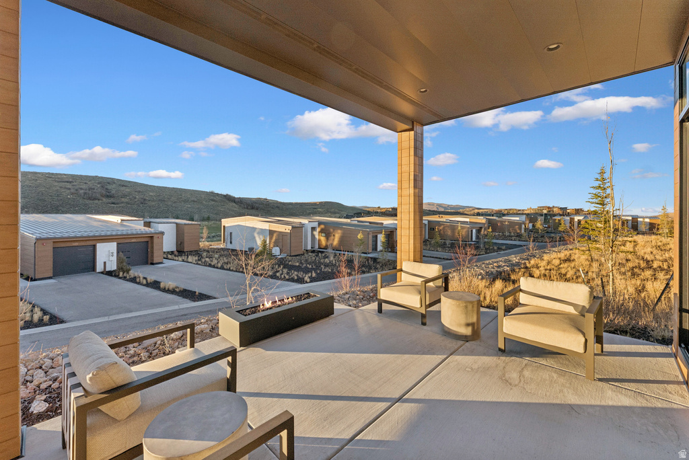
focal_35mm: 14
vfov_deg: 81.3
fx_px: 268
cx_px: 344
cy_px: 230
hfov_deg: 104.2
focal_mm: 14
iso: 640
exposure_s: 1/640
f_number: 8
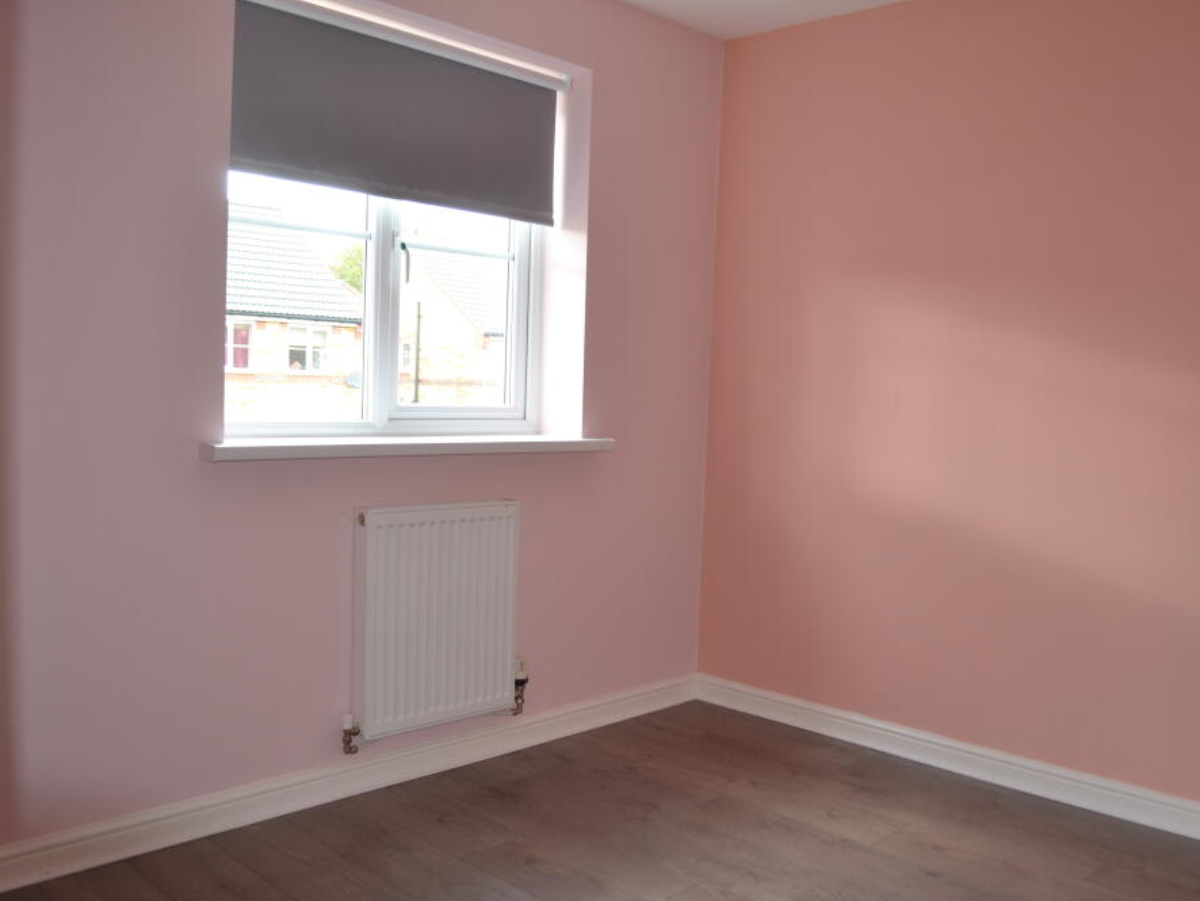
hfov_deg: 59.8
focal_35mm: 30
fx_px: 1040
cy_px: 461
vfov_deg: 46.8
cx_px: 666
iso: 400
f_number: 4
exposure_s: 1/80
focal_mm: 18
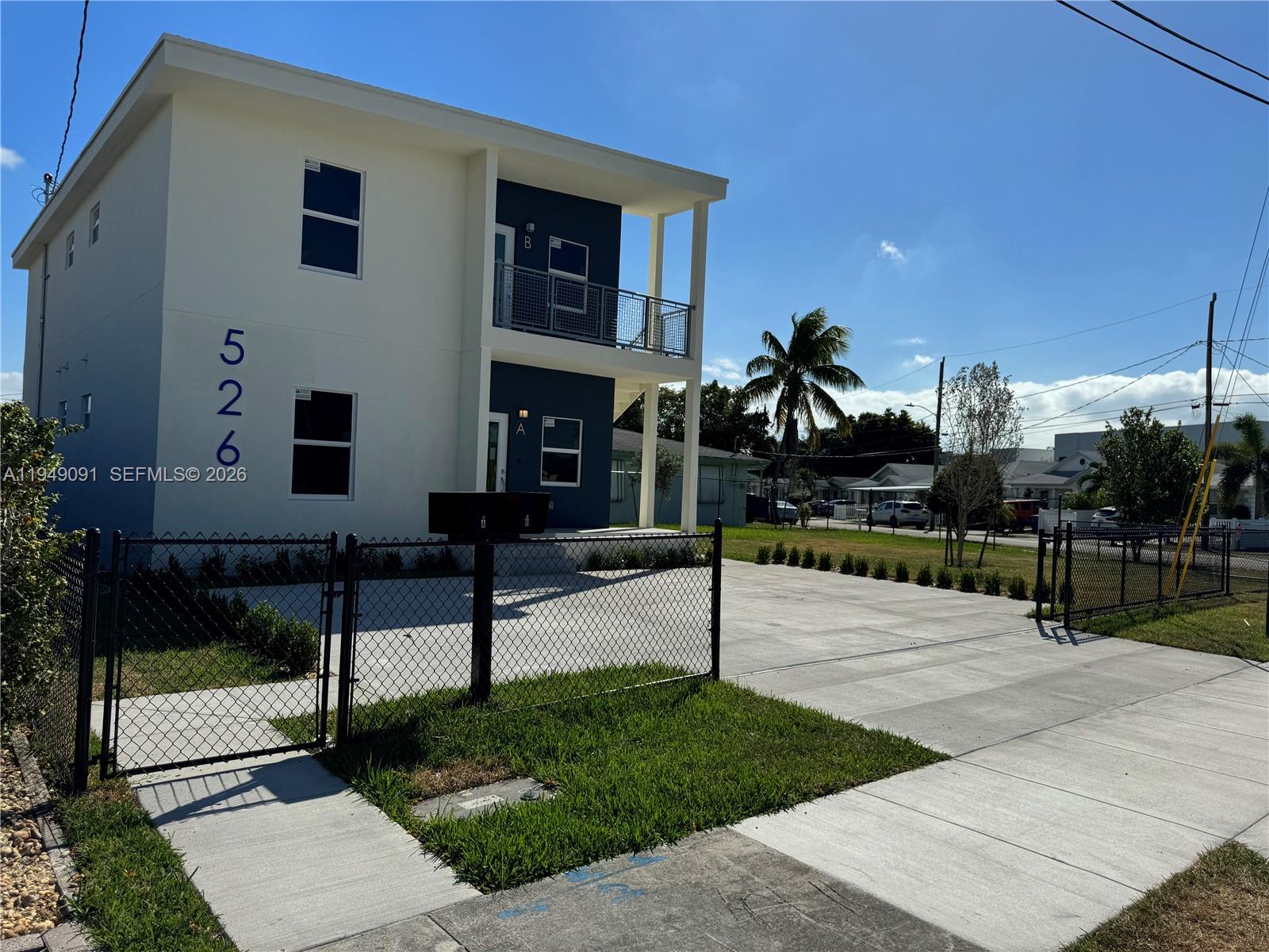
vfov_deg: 56.8
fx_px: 880
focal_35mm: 24
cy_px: 476
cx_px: 634
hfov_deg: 71.6
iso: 80
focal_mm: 6.86
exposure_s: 1/10417
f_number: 1.78
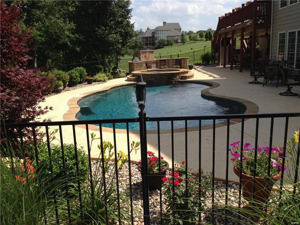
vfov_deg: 42.9
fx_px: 286
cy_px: 112
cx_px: 150
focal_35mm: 33
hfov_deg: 55.4
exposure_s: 1/1506
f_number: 2.4
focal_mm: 4.13
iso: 50
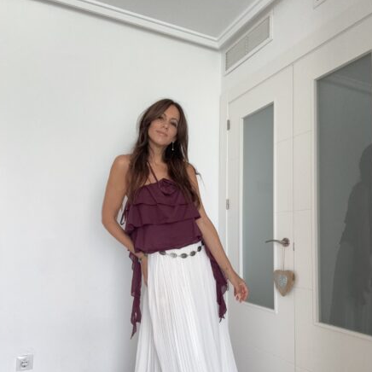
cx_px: 185
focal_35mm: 28
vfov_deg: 56.9
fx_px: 340
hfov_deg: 57.3
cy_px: 220
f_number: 1.9
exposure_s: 1/72
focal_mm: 2.69
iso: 80
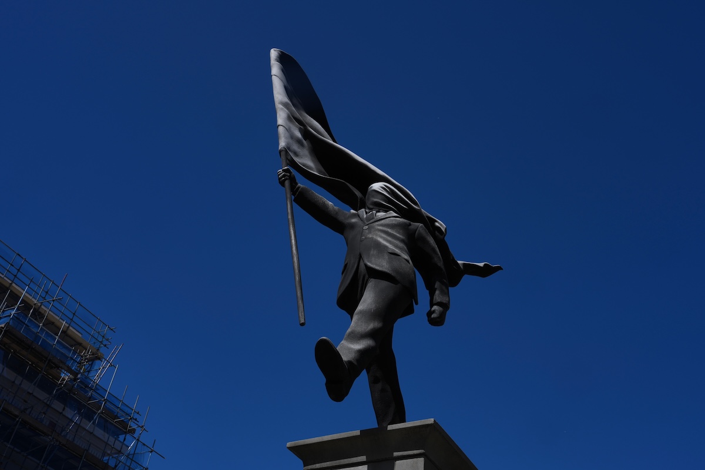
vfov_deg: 38.9
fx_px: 666
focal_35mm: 34
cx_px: 352
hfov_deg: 55.8
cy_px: 235
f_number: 11
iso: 100
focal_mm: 34
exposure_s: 1/500
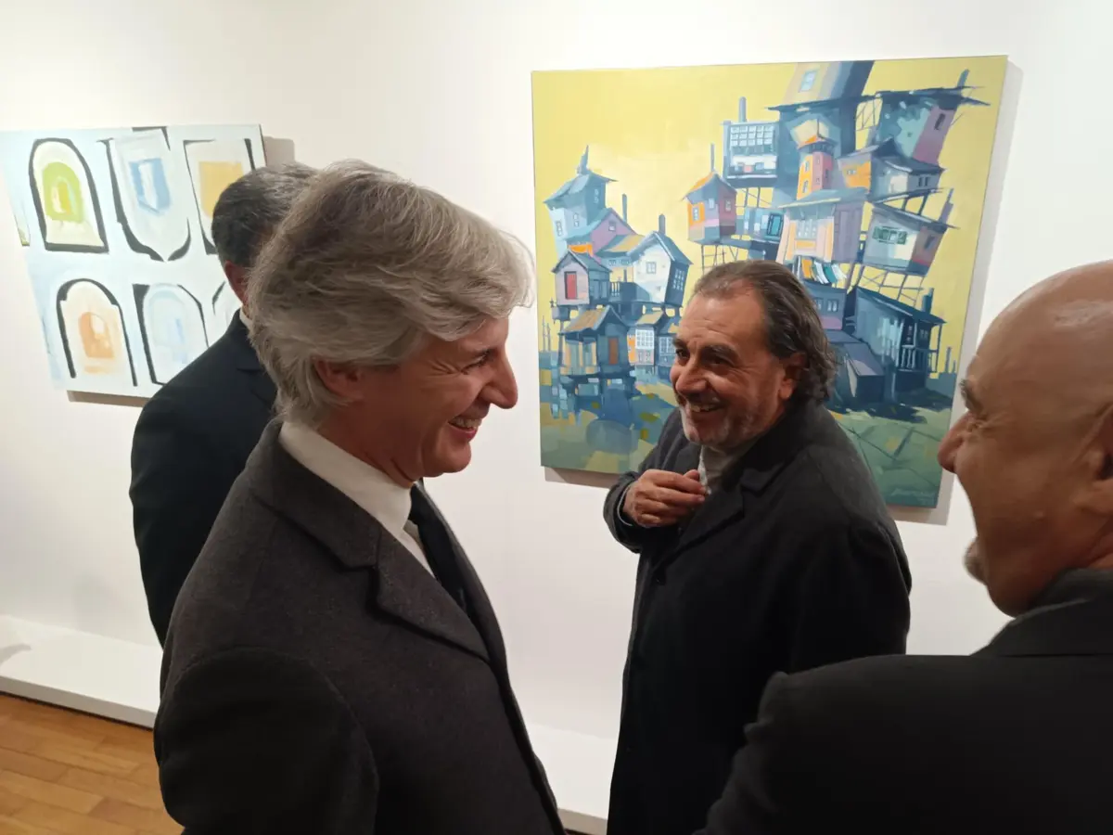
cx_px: 556
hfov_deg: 71.6
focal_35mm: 24
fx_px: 772
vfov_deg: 56.8
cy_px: 418
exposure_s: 1/50.1
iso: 374
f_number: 1.88
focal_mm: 5.59
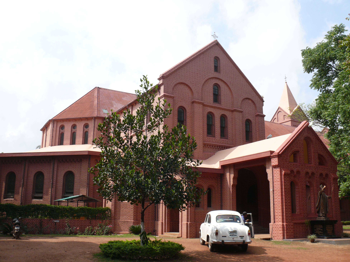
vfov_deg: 40.7
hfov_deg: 52.6
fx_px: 354
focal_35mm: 35
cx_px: 175
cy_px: 131
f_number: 5.6
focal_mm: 7.4
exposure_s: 1/320
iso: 100
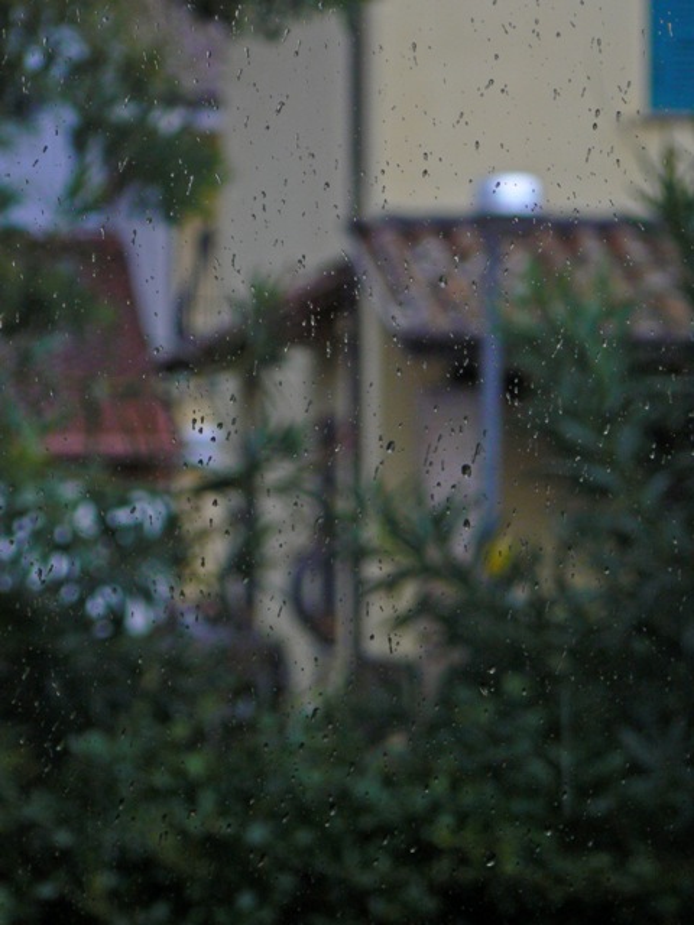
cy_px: 462
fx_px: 4865
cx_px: 347
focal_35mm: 182
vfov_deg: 10.9
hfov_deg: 8.2
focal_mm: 30.4
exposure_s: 1/100
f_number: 3.3
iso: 100
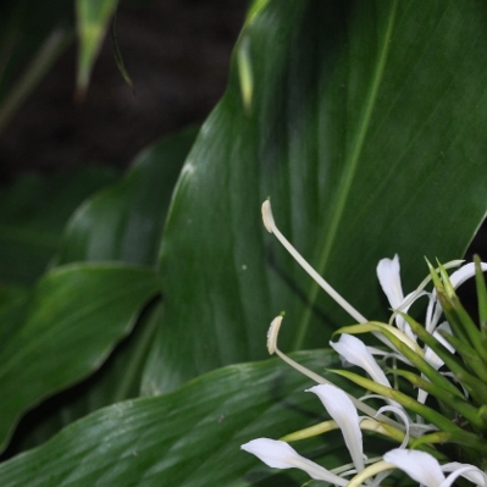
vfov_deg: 17.7
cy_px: 337
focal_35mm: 98
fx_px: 1560
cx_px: 389
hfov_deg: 17.6
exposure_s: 1/60
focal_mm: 30
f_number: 4.5
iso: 400
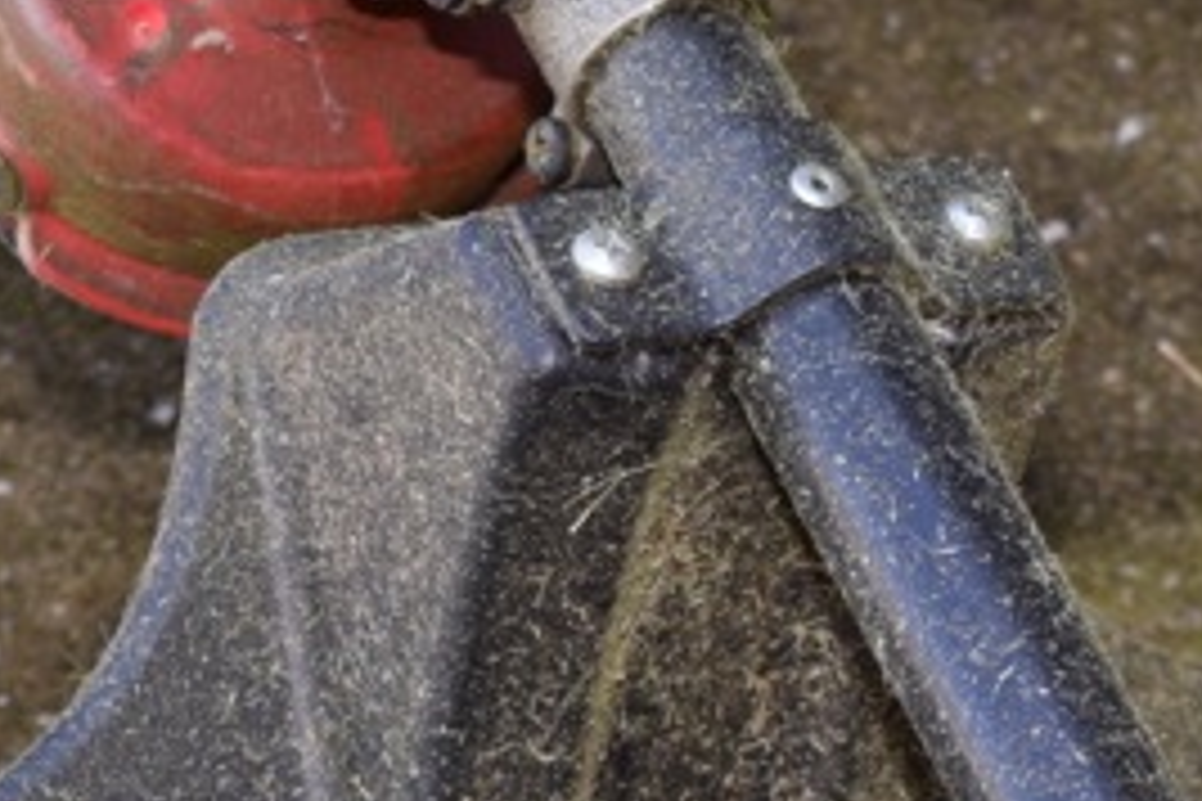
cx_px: 468
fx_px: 10312
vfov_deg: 4.4
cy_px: 551
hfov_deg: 6.7
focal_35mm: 309
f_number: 6.3
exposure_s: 1/60
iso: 200
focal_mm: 55
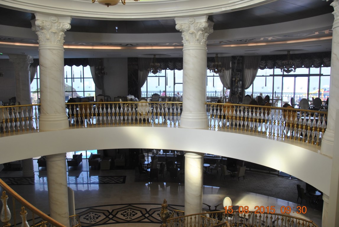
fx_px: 255
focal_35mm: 27
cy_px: 114
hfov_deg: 67.3
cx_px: 170
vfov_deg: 48.1
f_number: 4.5
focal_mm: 18
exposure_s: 1/80
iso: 200
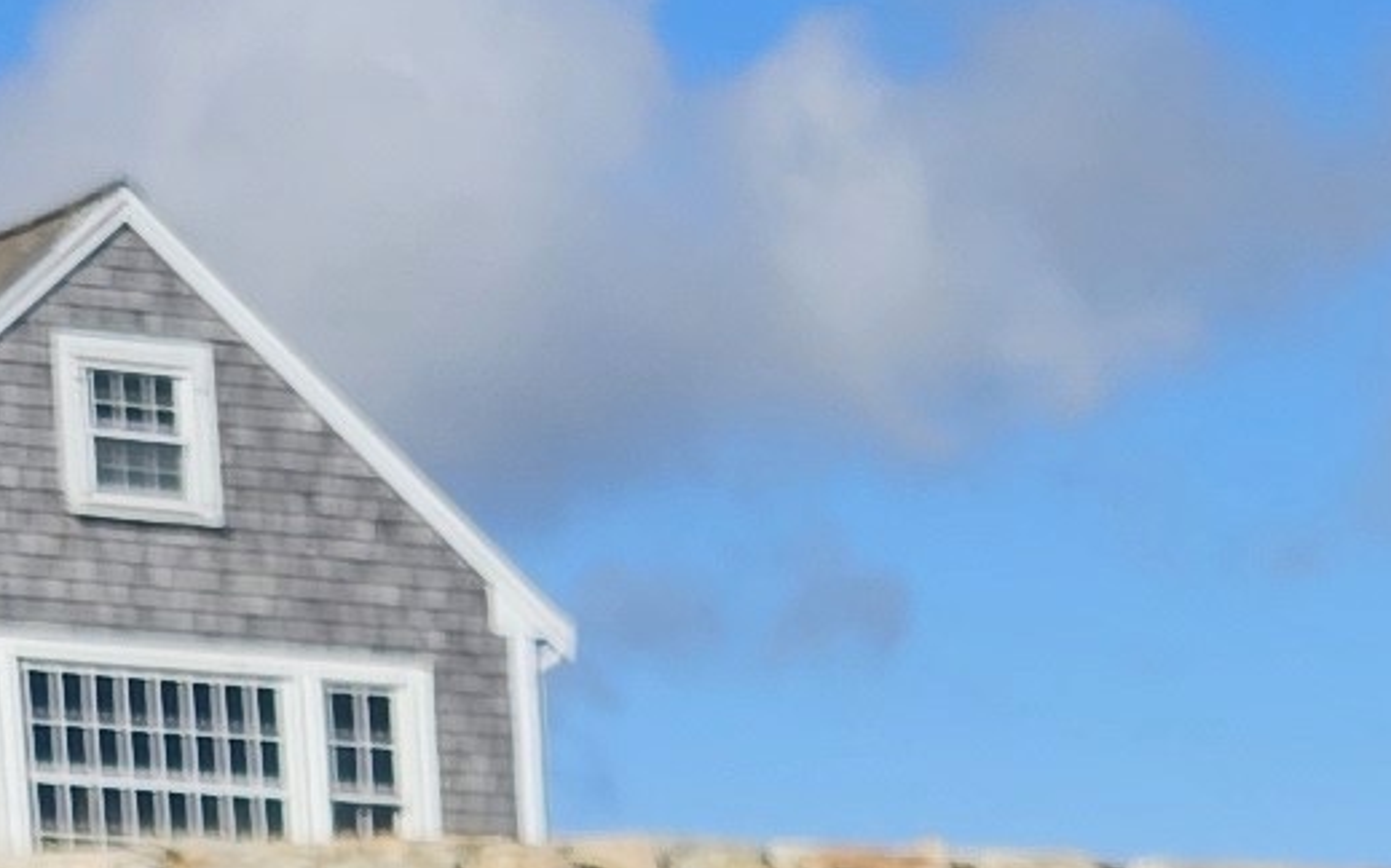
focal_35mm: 188
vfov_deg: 5.9
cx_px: 2600
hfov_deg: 10.4
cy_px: 3451
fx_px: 7125
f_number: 1.7
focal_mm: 6.3
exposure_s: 1/1384
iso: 16
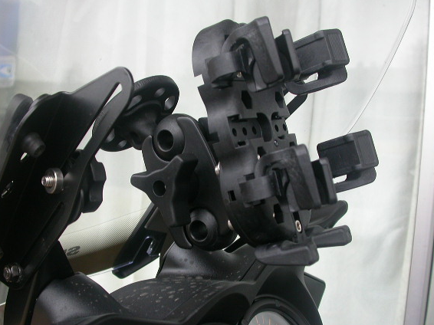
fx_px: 539
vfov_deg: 33.5
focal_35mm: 43
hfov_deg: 43.9
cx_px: 212
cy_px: 182
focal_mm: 7.85
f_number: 3
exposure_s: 1/84.9
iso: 100
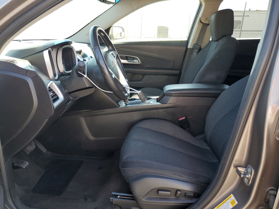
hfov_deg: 67.3
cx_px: 140
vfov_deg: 53.1
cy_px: 104
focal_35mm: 26
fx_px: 210
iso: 50
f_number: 1.5
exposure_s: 1/196
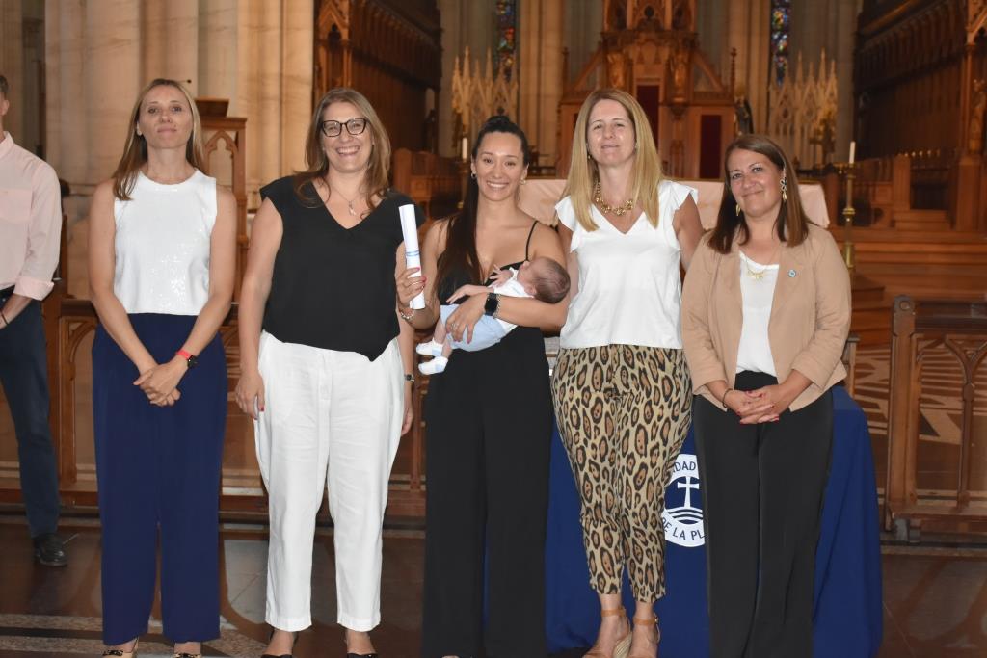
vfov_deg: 22.6
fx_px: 1645
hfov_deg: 33.4
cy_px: 329
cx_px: 494
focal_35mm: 60
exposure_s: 1/60
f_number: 5.6
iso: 1600
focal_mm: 40
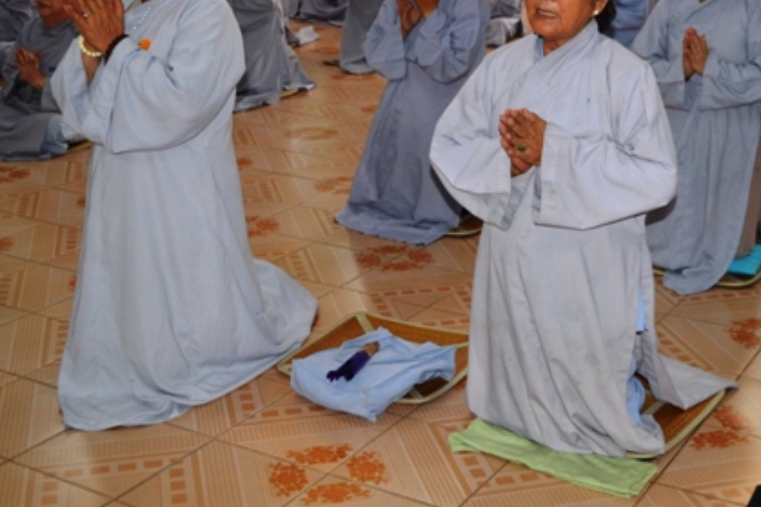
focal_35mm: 55
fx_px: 1162
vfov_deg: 24.5
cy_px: 169
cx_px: 485
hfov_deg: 36.0
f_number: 4
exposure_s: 1/80
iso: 400
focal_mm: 24
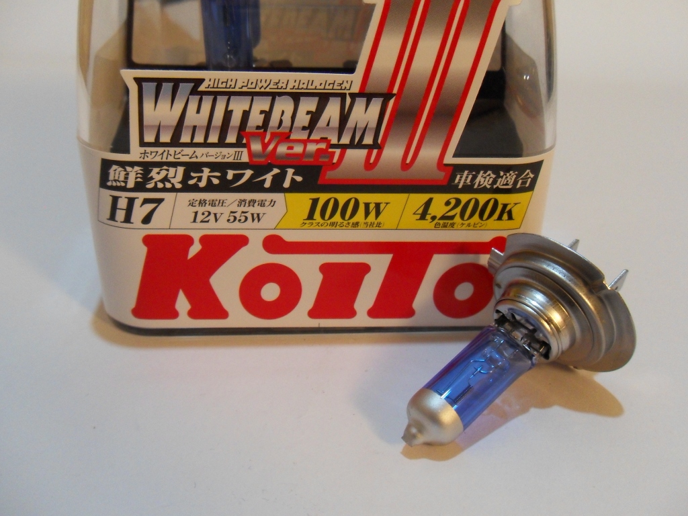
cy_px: 258
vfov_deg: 40.7
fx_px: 696
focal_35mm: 35
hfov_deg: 52.6
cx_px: 344
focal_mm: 6.3
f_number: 3.5
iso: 400
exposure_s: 1/15
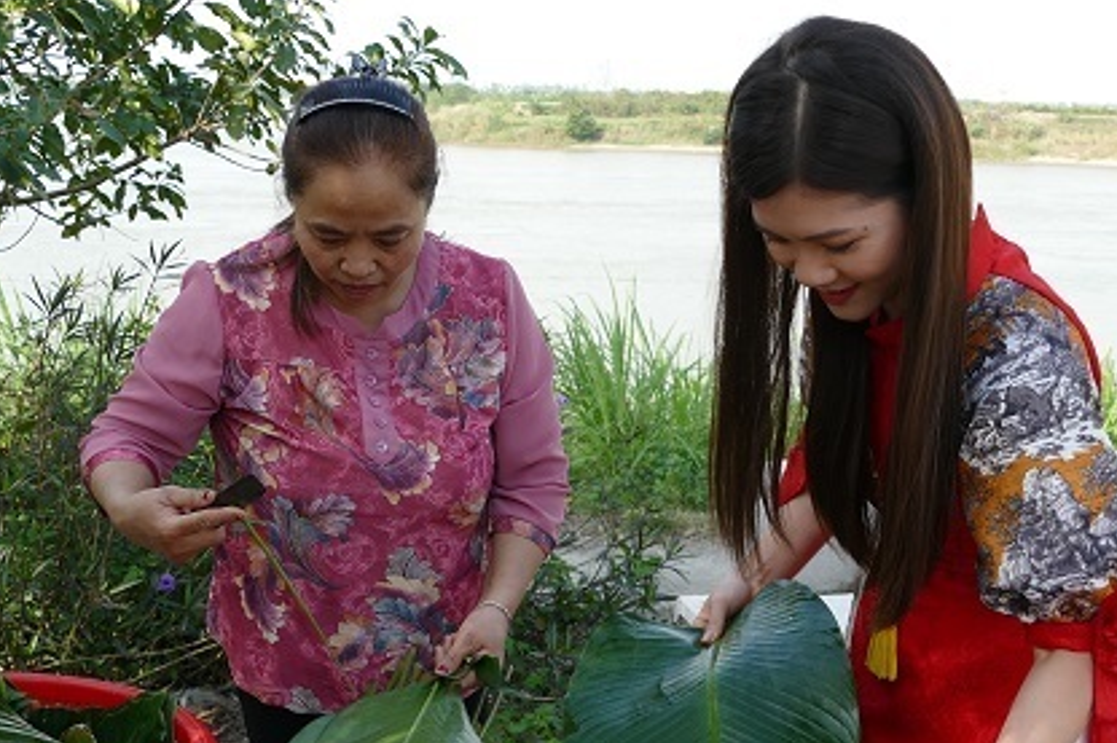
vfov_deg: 27.2
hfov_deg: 40.4
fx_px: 1520
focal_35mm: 49
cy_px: 538
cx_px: 575
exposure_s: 1/500
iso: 125
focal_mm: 11.1
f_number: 3
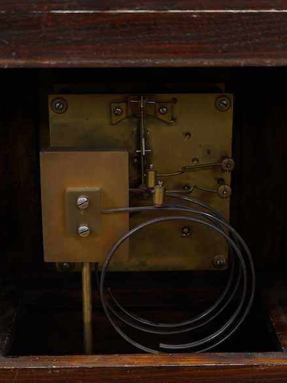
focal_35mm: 66
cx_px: 143
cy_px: 192
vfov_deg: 29.4
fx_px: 730
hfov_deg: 22.2
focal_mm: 30
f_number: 3.5
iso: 1250
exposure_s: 1/125
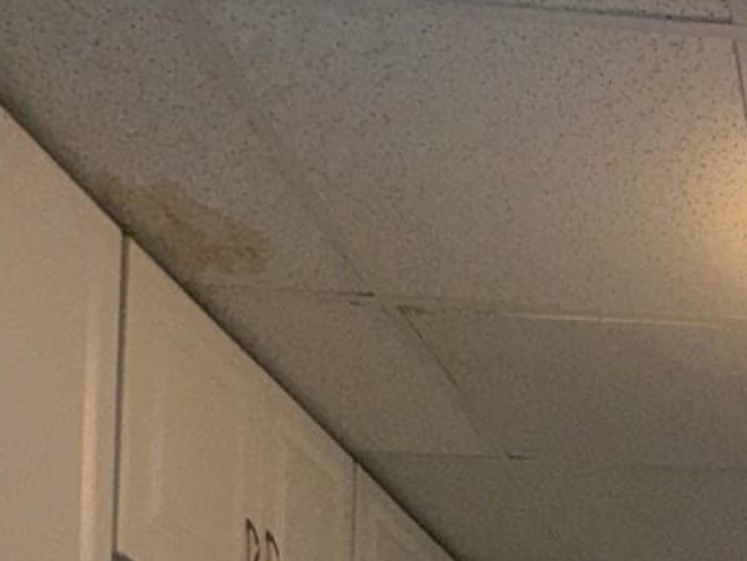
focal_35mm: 62
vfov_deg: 18.5
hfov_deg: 25.3
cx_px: 1051
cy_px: 1006
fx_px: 1339
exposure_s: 1/361
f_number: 2.2
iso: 32
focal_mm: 2.22
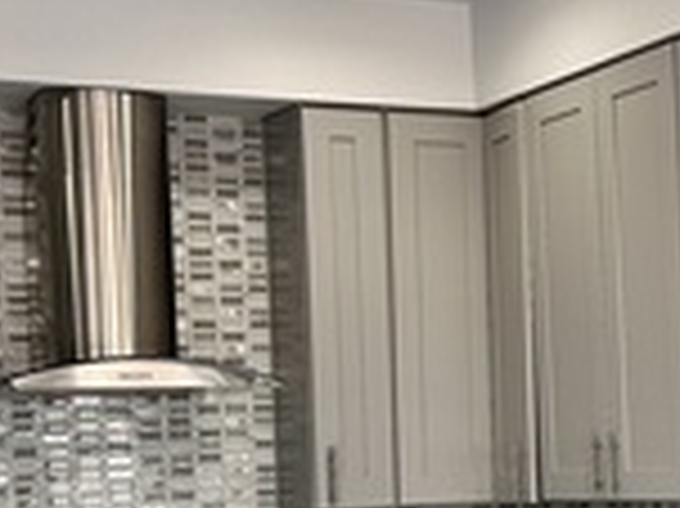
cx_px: 621
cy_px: 436
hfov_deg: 18.9
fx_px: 2002
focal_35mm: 102
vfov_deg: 14.4
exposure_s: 1/120
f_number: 1.78
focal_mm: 6.86
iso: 100
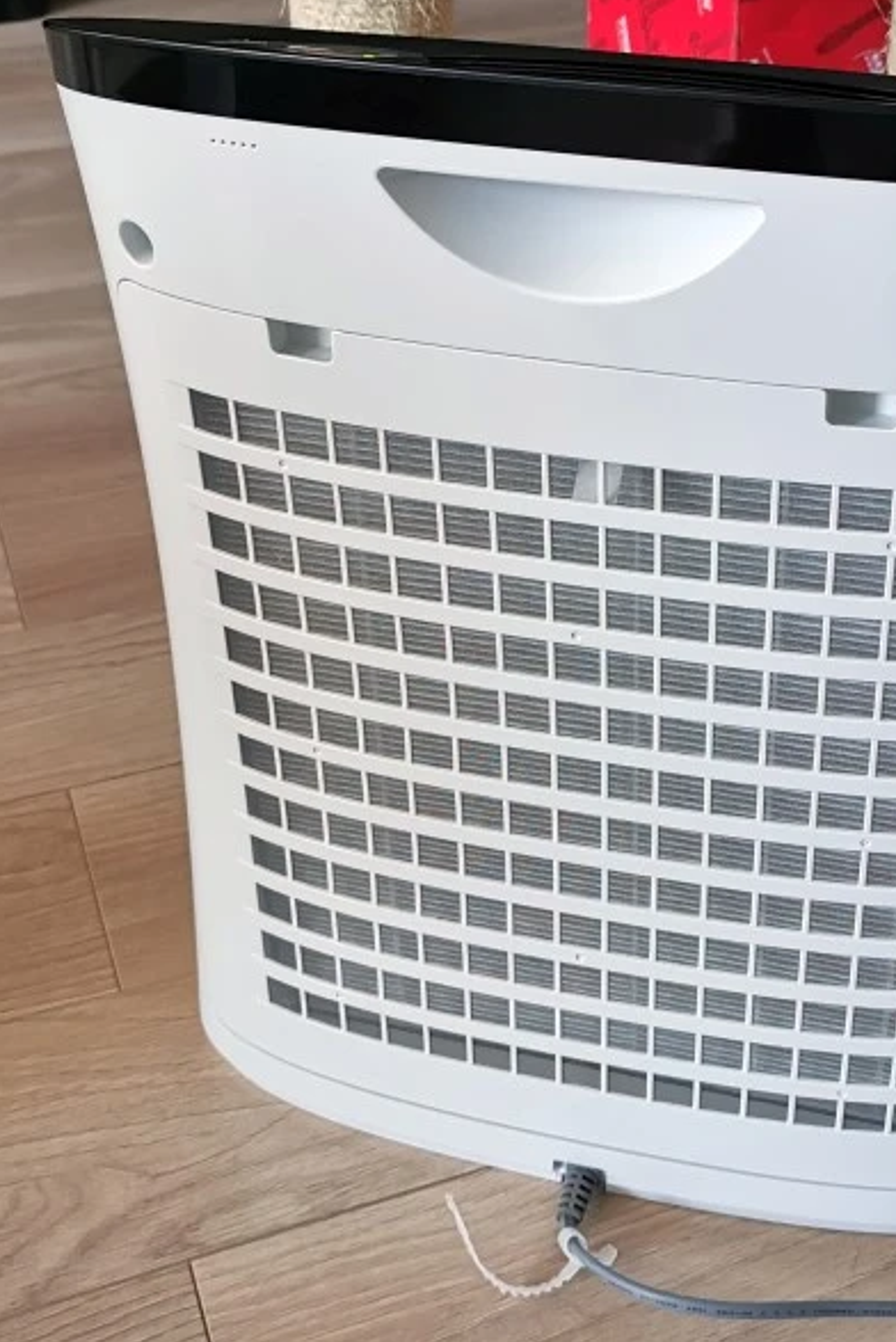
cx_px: 617
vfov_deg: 38.9
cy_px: 661
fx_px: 1902
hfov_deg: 26.3
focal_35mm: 51
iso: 250
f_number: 1.6
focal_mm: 5.56
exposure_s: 1/120
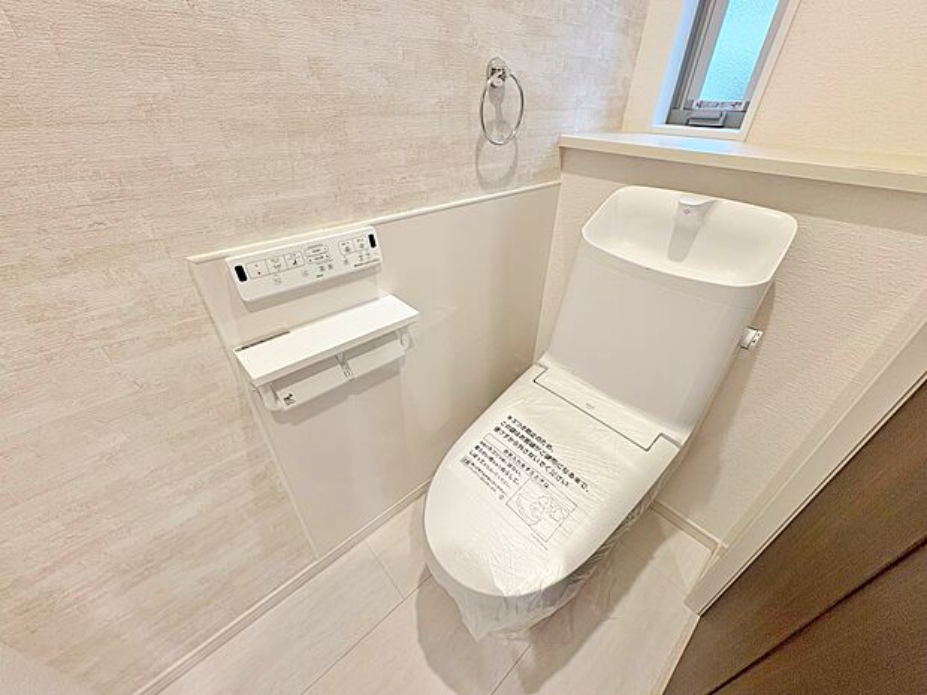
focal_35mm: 14
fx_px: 375
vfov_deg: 85.7
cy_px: 348
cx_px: 464
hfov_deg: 102.1
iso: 160
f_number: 2.2
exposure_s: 1/50
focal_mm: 2.22
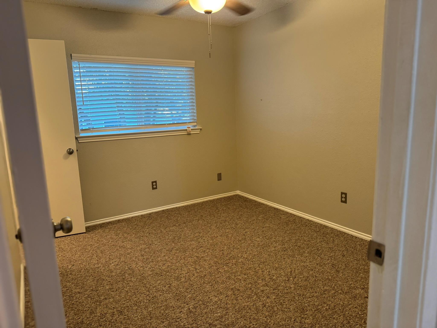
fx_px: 303
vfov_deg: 56.8
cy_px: 164
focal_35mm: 24
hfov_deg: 71.6
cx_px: 218
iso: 320
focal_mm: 6.76
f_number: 1.78
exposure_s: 1/60
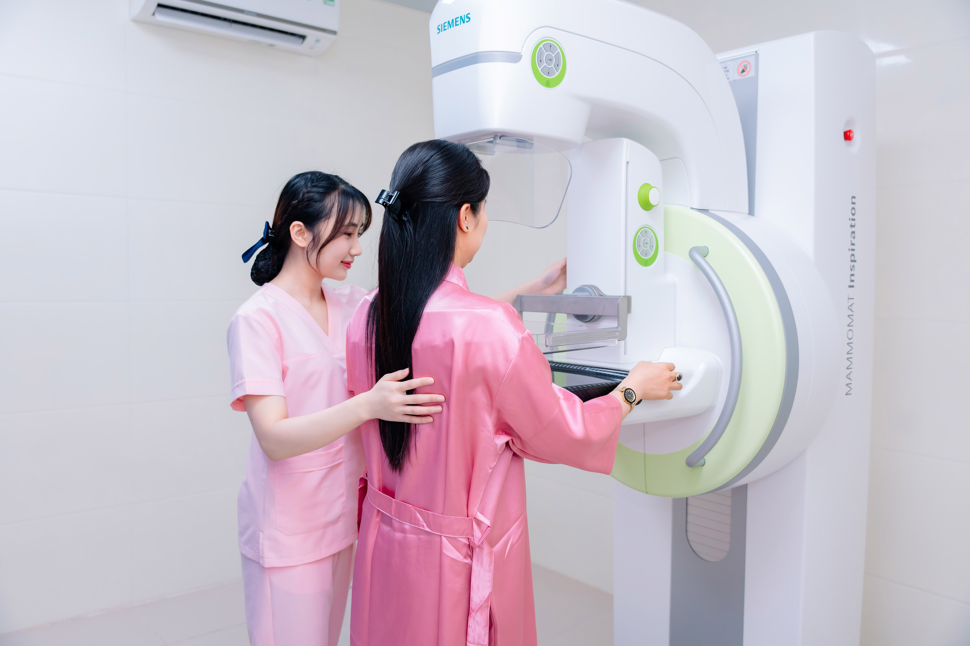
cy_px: 323
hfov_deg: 61.3
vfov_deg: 43.1
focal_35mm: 30
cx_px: 485
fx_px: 819
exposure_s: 1/160
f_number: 3.2
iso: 800
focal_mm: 30.4
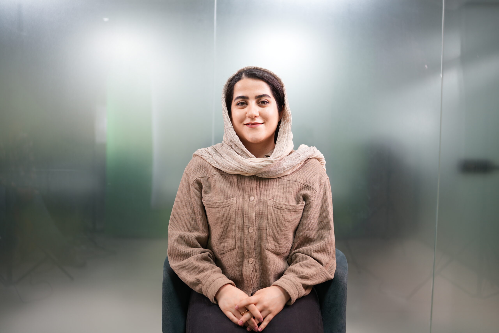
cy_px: 166
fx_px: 485
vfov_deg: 37.9
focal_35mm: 35
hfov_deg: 54.4
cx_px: 250
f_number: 1.4
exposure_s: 1/100
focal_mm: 35
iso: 100
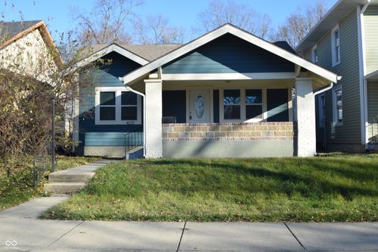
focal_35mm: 36
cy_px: 126
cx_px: 189
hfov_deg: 53.1
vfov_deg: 36.9
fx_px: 378
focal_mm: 24
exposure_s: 1/250
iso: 200
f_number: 8
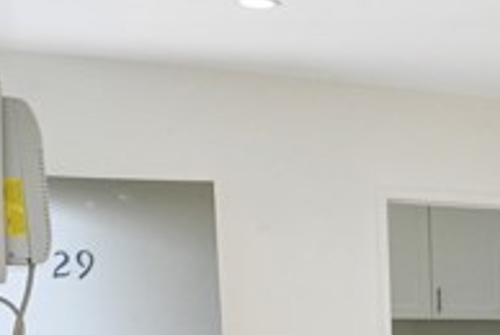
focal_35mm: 79
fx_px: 1099
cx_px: 683
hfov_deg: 22.4
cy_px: 521
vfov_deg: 15.8
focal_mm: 24
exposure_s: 1/160
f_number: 9
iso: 2000
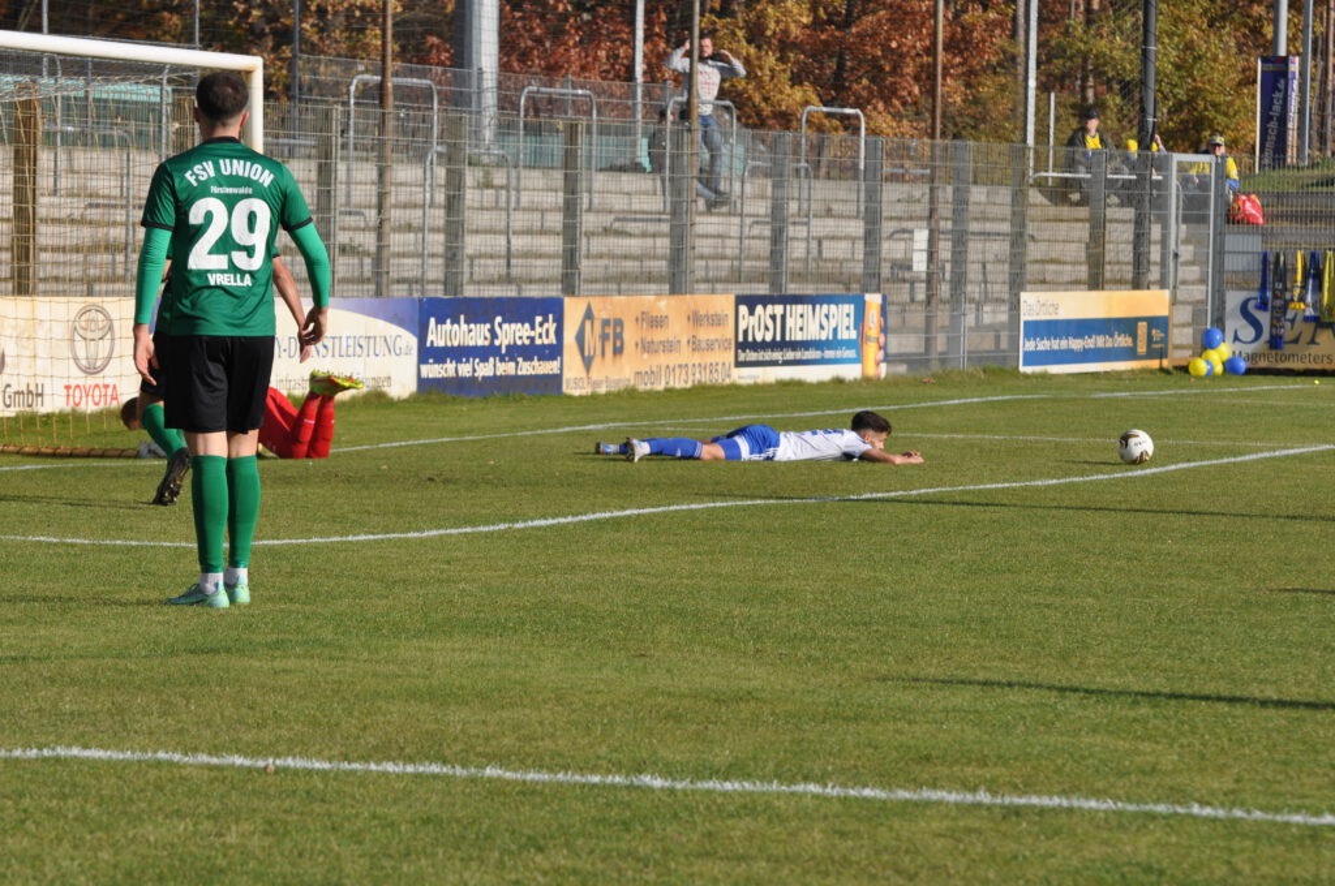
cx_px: 668
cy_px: 443
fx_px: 6778
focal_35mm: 183
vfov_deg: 7.5
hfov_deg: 11.2
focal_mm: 122
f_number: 7.1
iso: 200
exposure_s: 1/800
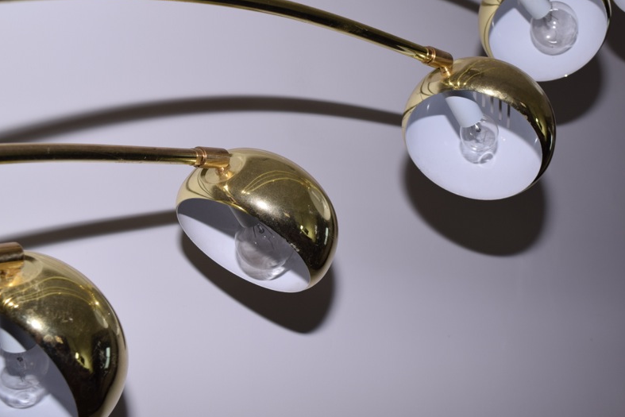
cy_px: 169
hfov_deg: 41.2
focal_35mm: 48
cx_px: 377
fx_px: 827
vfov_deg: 28.2
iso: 200
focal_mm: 25
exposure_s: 1/125
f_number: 6.3
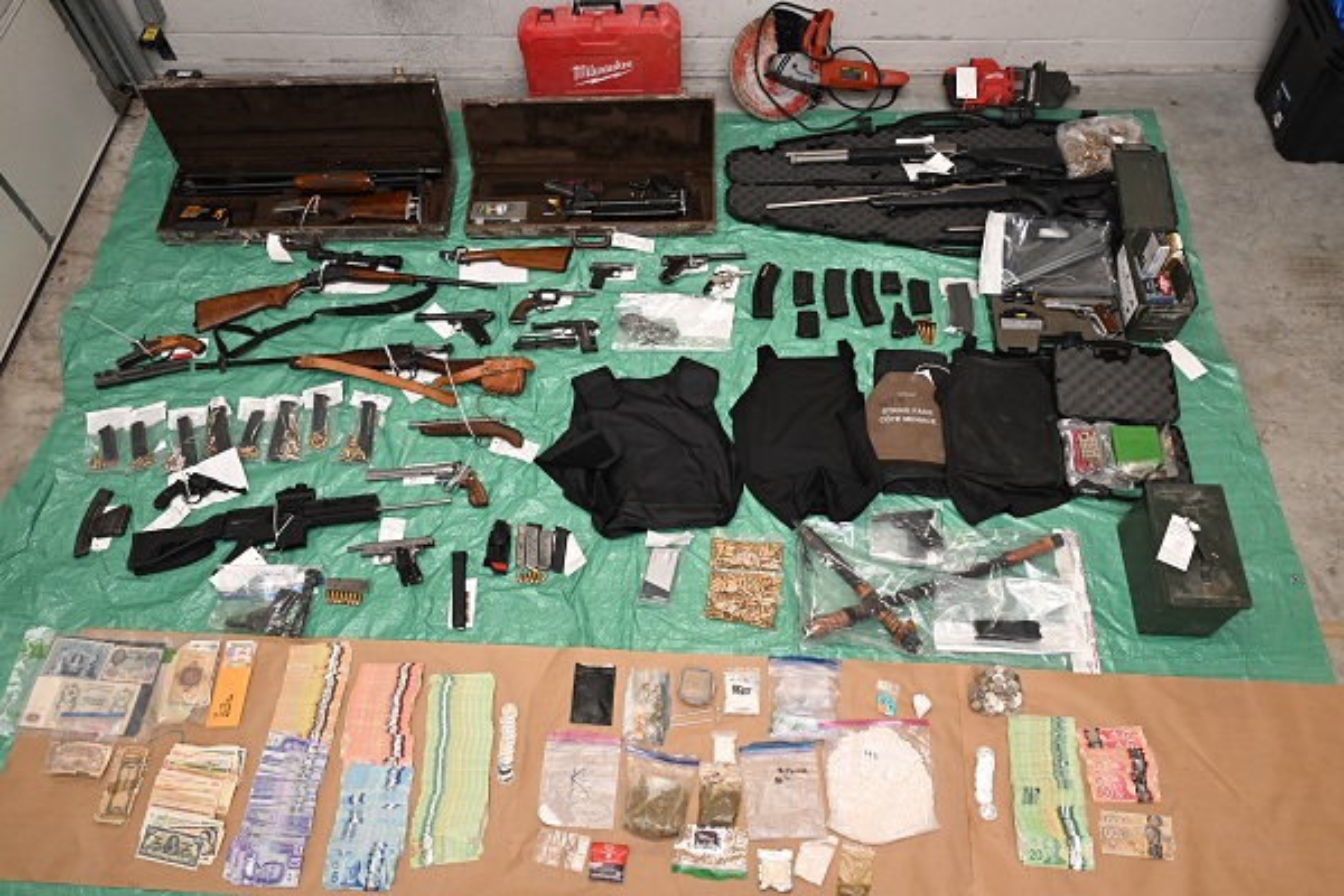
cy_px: 448
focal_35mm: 28
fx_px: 1027
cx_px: 672
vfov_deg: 47.2
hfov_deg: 66.4
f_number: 10
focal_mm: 27.5
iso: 2500
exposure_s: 1/60
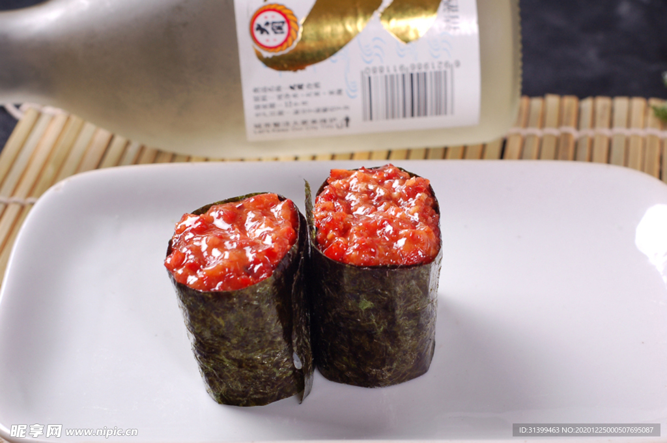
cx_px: 334
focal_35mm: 75
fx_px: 1388
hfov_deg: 27.0
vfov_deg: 18.1
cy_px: 222
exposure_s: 1/250
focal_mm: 50
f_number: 6.3
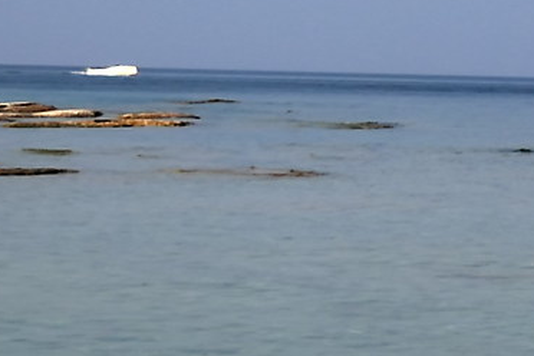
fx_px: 2299
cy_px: 70
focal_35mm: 155
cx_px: 1059
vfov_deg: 8.8
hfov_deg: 11.9
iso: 125
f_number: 4
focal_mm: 8.8
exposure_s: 1/320
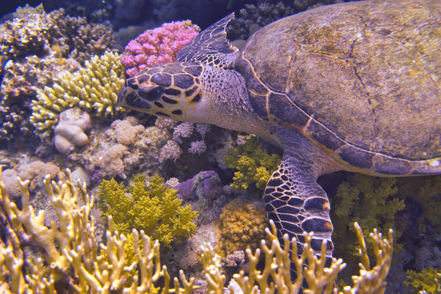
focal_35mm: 75
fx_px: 919
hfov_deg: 27.0
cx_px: 220
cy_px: 147
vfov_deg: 18.2
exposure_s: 1/125
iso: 320
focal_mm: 50
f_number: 5.6
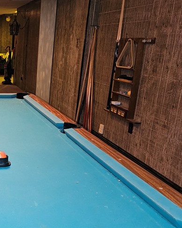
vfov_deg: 39.4
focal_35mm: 47
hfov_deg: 28.0
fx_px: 317
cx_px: -37
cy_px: 135
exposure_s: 1/9.99
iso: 125
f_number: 1.7
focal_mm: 6.3
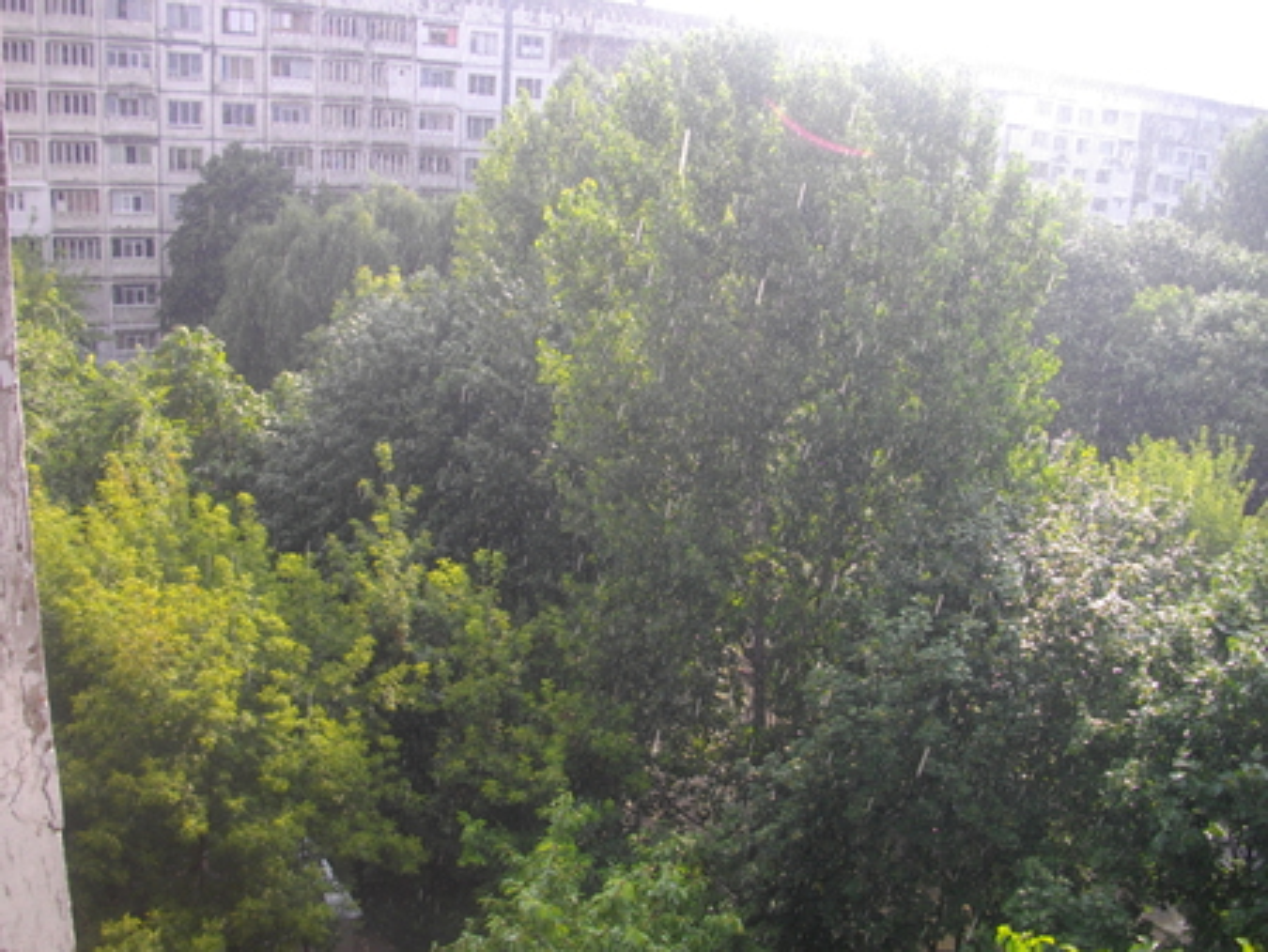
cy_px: 476
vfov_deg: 44.2
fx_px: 1173
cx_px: 634
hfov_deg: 56.8
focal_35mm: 32
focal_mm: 5.7
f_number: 2.9
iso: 100
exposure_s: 1/320
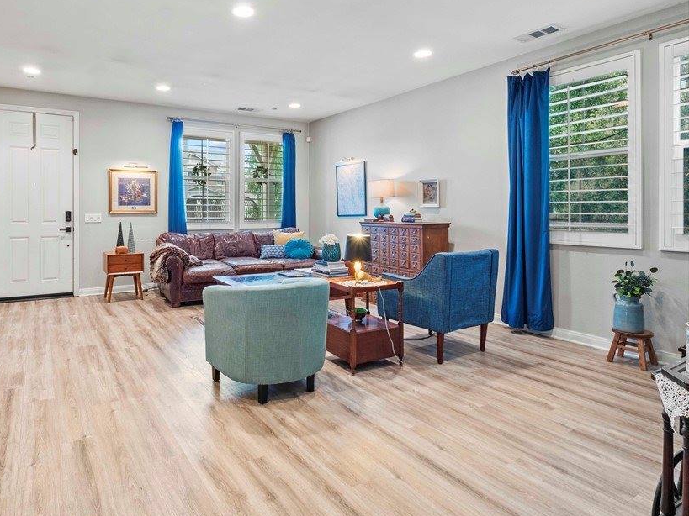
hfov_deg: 80.3
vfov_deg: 65.6
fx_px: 398
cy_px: 217
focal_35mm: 20
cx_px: 259
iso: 200
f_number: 9
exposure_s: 2.5
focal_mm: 8
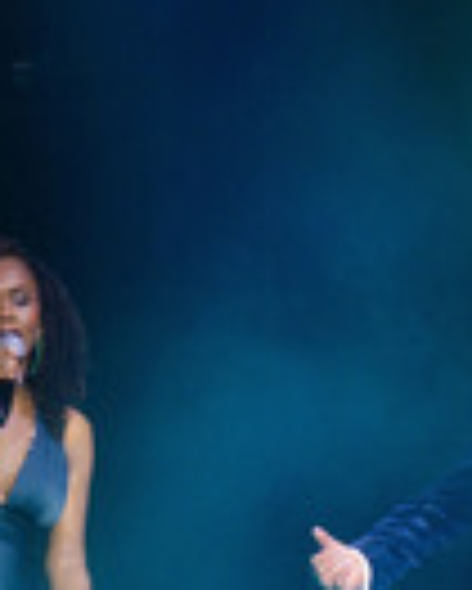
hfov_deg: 1.2
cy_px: 595
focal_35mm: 1290
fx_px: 22499
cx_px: 668
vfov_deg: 1.5
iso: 1600
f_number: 5.6
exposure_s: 1/200
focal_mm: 400
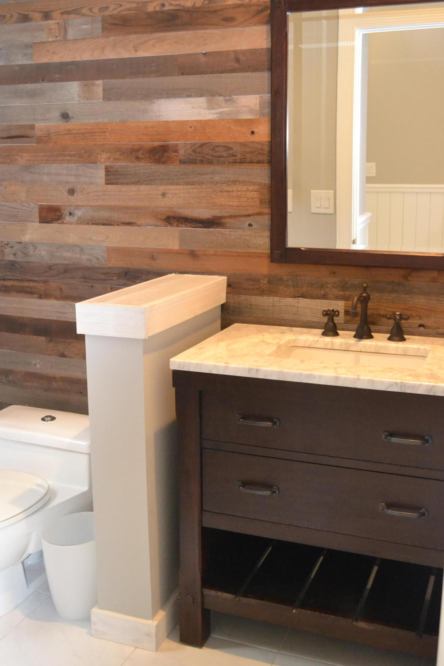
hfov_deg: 31.8
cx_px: 187
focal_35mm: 42
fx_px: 777
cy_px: 288
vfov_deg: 46.3
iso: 3200
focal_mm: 24
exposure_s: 1/60
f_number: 4
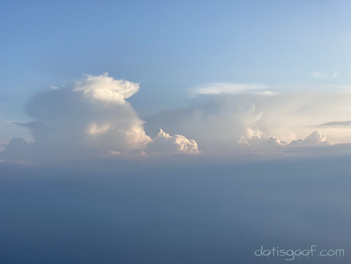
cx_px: 176
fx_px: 527
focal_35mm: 52
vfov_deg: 28.0
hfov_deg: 36.8
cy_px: 132
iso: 20
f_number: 2
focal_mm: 6
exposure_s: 1/737
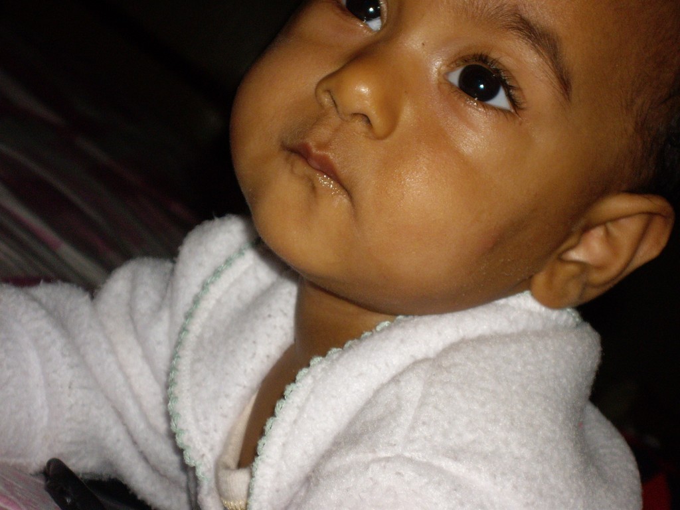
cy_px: 255
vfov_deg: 13.0
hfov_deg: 17.3
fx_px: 2239
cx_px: 340
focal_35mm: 114
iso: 200
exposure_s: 1/125
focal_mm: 18.6
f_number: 5.2
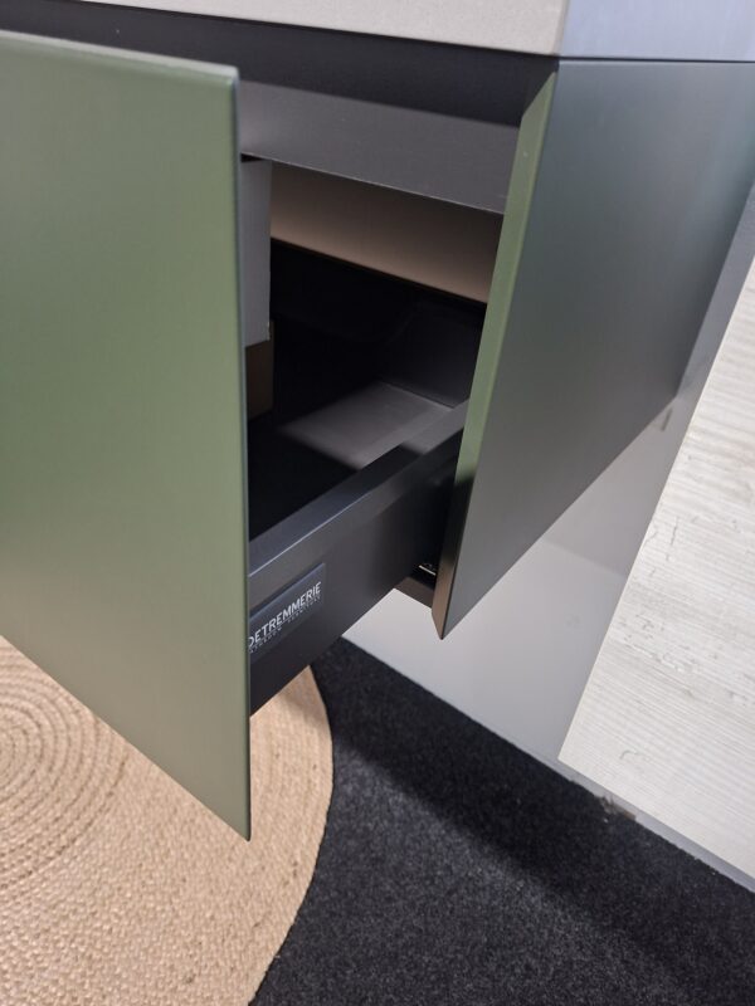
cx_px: 378
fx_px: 669
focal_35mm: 23
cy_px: 503
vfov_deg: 73.9
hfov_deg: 58.9
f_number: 1.8
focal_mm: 5.54
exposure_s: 1/24
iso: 320
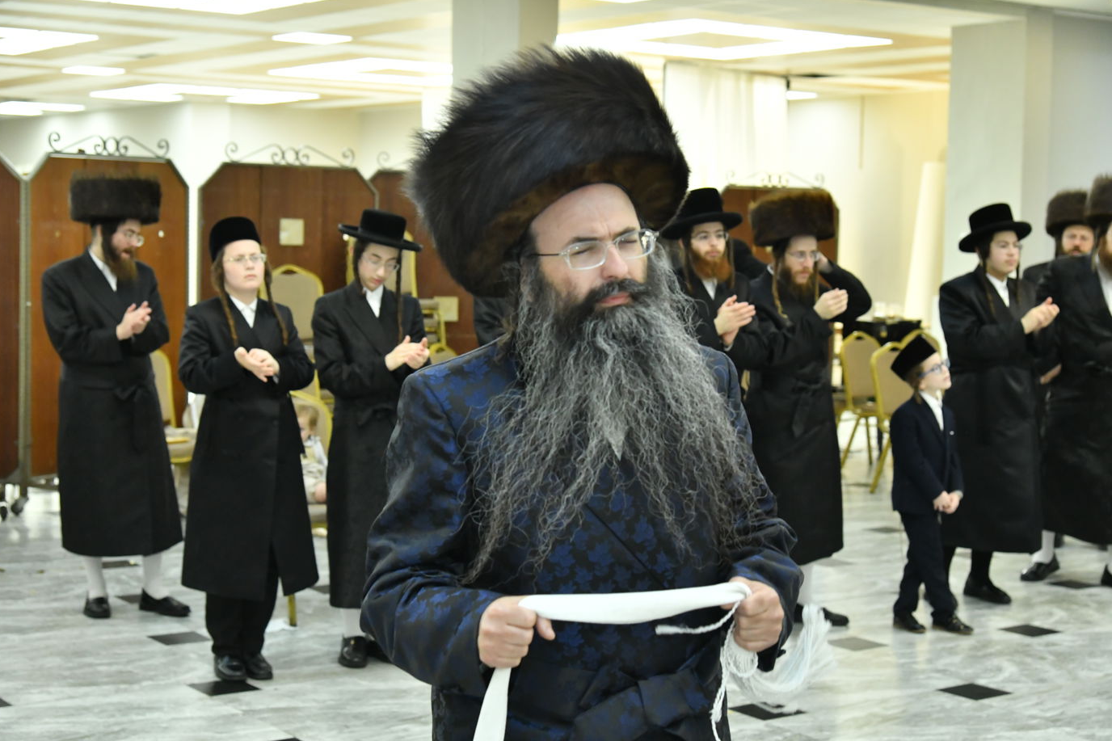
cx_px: 554
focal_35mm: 59
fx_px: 1822
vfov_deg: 23.0
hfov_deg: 33.9
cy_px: 375
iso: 4000
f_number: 5
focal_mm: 58
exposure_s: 1/250
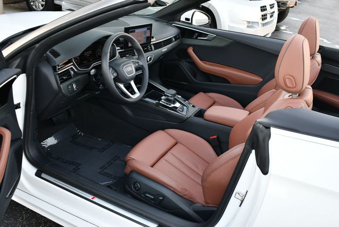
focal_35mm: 36
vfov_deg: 36.9
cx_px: 170
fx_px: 339
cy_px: 114
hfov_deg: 53.1
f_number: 3.5
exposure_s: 1/250
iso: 400
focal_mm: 18
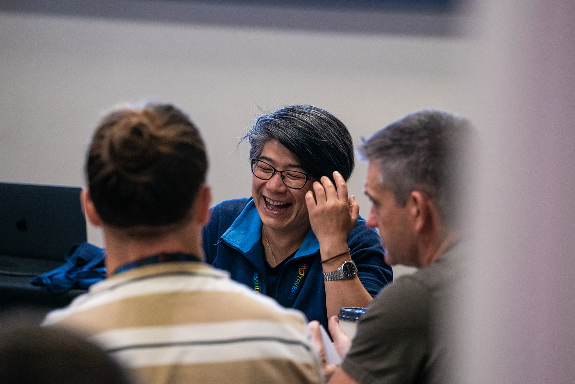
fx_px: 2749
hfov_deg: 11.9
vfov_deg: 8.0
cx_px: 288
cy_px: 192
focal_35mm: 172
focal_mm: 172
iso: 3200
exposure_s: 1/80
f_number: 5.6
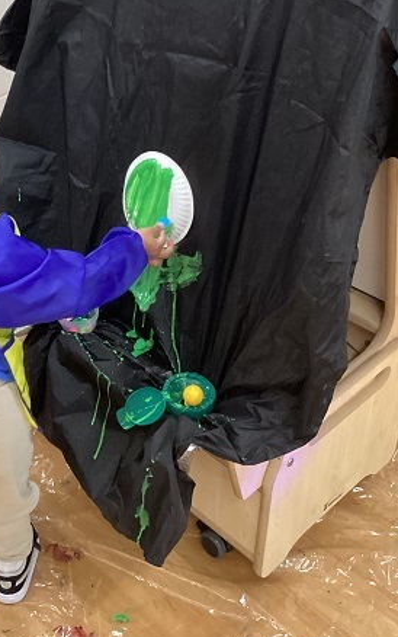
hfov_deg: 25.3
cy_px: 199
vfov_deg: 39.7
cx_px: 65
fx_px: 867
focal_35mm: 50
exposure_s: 1/33
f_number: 2.4
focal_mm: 3.3
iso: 320
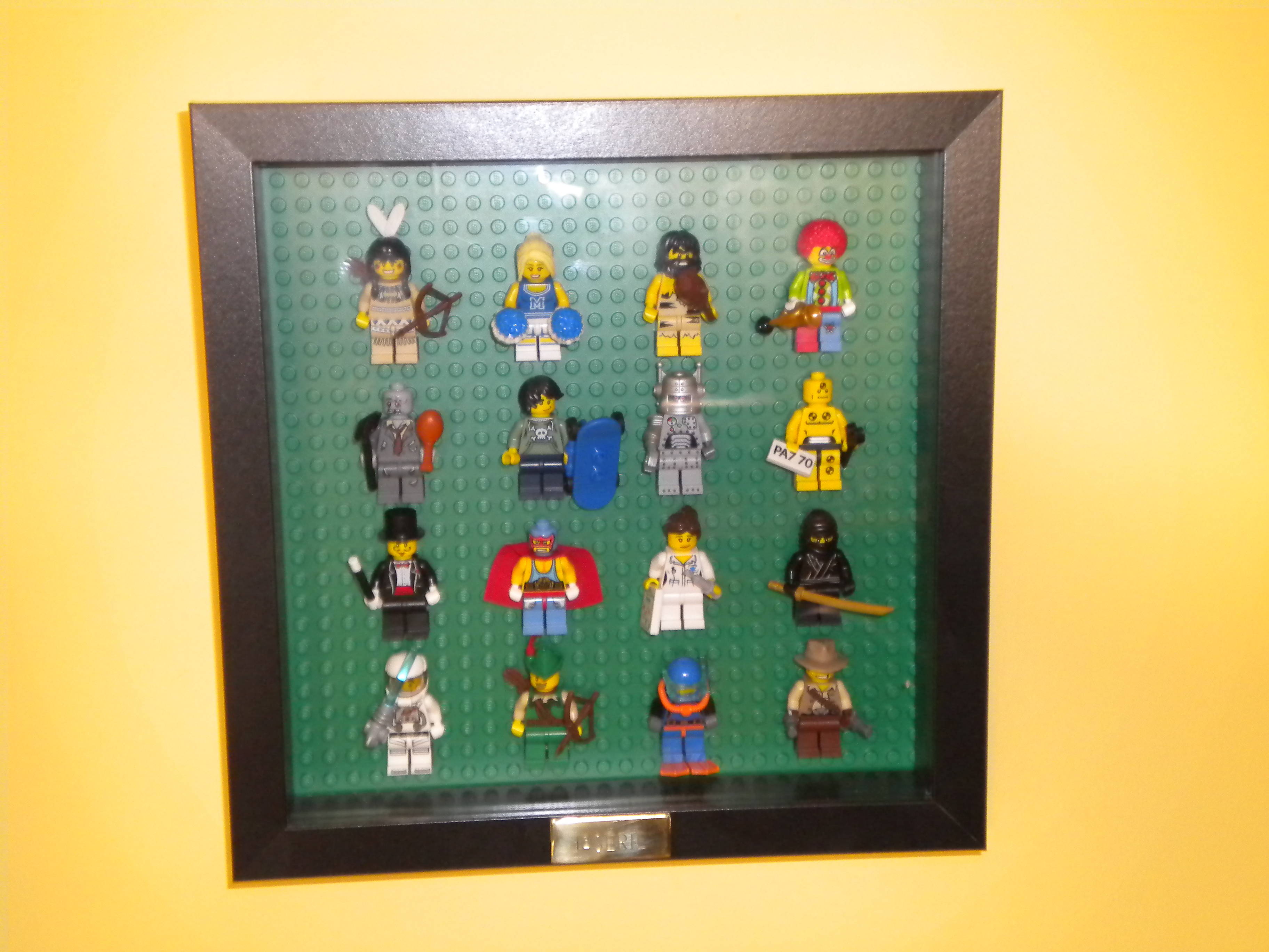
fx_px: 1906
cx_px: 634
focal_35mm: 52
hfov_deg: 36.8
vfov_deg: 28.0
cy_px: 476
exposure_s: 1/30
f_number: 3.9
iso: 400
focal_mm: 9.3
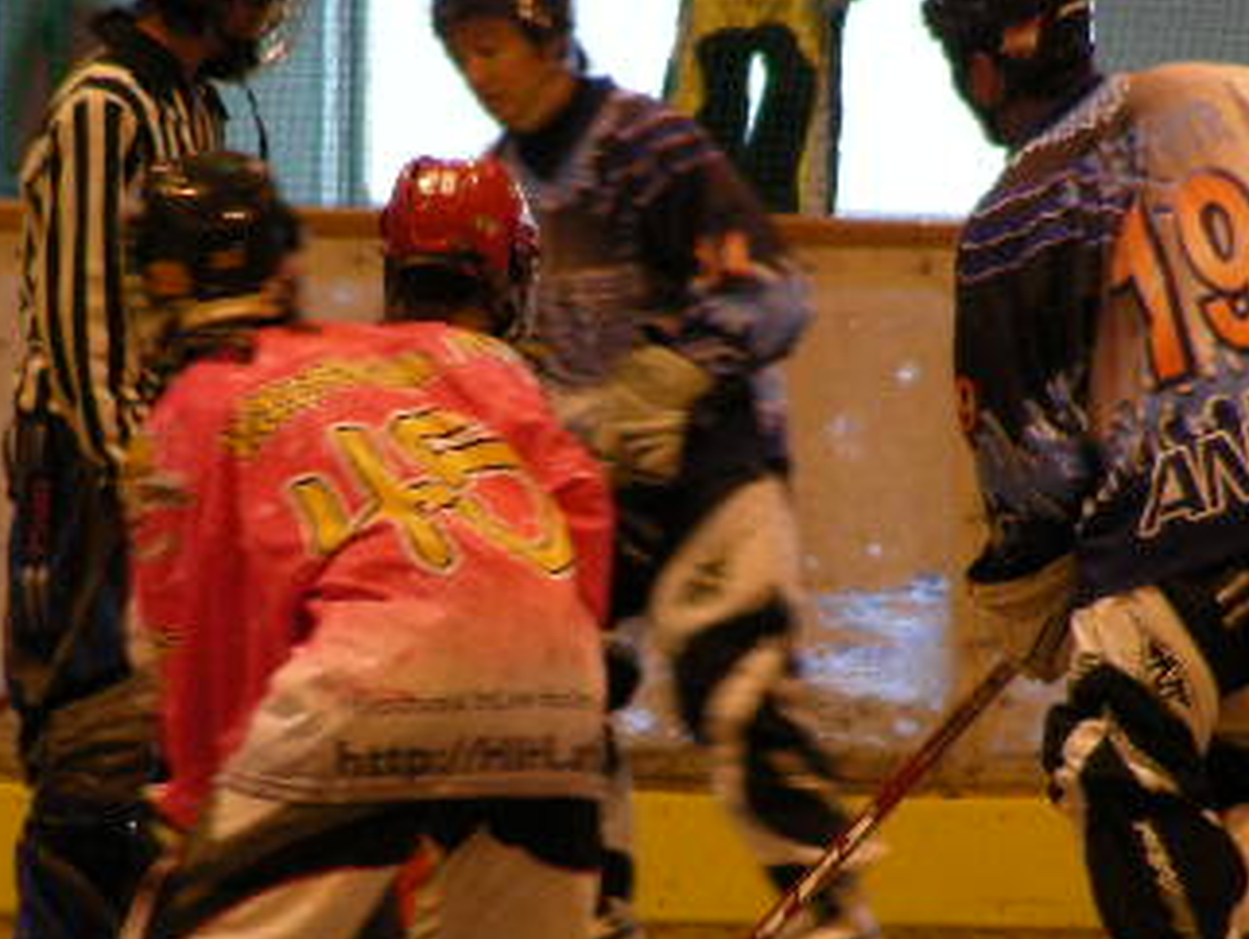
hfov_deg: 2.6
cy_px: 648
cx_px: 508
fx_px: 27262
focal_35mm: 755
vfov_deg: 2.0
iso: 200
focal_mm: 63.3
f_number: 3.5
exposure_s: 1/53.2
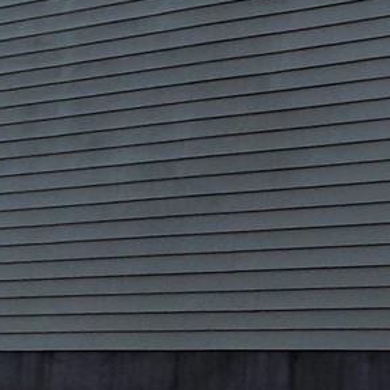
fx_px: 1848
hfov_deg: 9.5
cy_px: 71
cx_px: 1162
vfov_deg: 12.0
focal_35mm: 145
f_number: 3.1
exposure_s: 1/250
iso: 80
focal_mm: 4
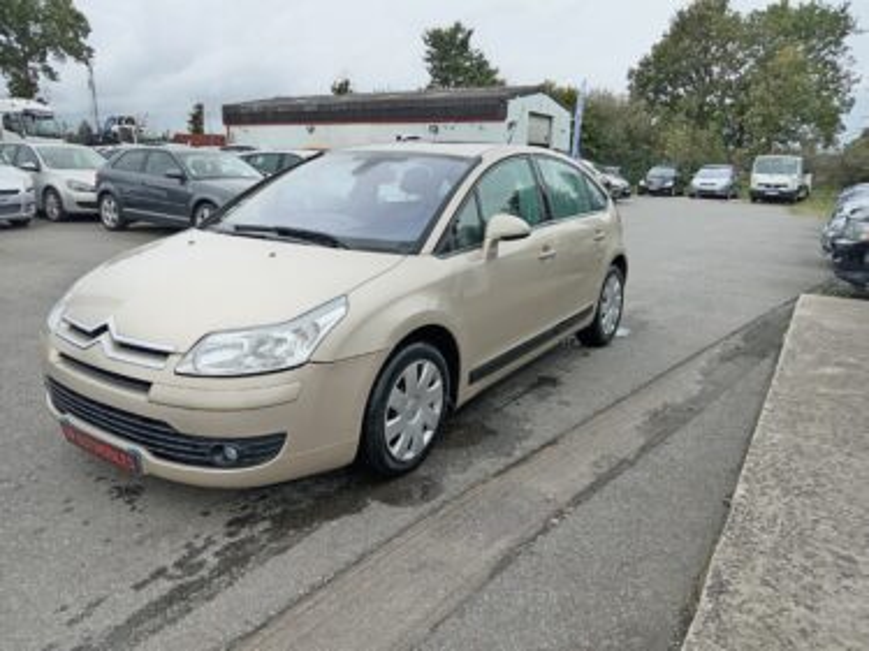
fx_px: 627
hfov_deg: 69.4
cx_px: 434
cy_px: 326
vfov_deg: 54.9
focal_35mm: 25
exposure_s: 1/190
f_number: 1.8
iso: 105
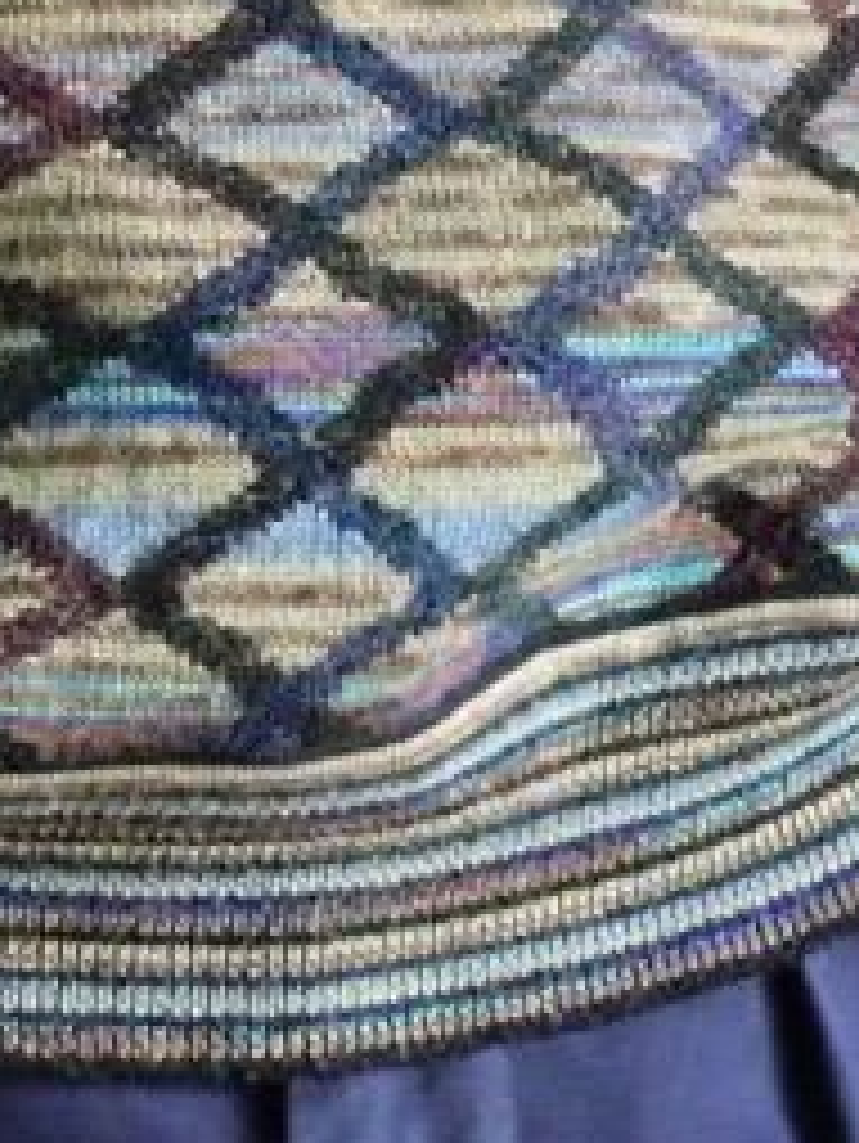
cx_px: -450
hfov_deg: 2.7
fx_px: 17969
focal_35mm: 544
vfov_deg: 3.6
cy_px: -630
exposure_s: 1/125
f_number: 4
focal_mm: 54
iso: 2500
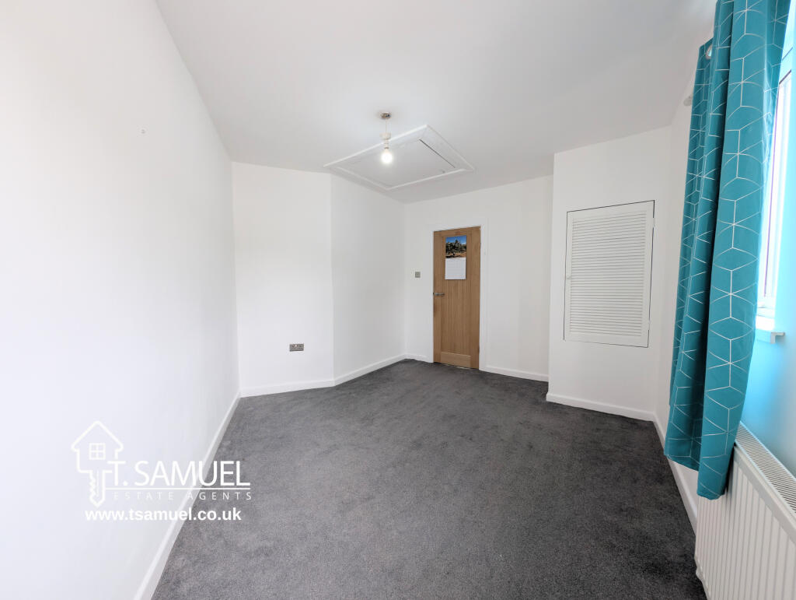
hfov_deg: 110.5
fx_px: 276
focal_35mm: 12
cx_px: 398
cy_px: 300
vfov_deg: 94.6
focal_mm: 2.23
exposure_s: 1/37.3
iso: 30
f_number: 1.95
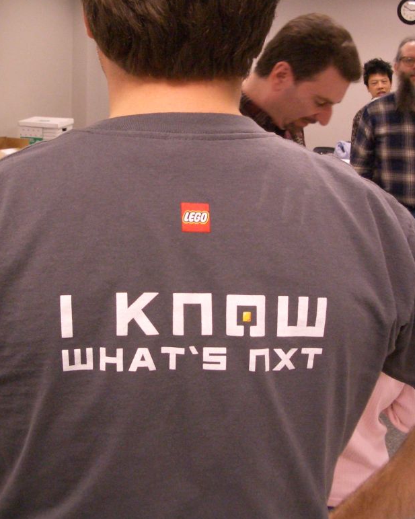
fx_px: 783
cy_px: 242
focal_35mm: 51
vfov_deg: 36.7
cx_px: 192
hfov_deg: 29.7
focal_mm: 5.8
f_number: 2.6
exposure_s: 1/50
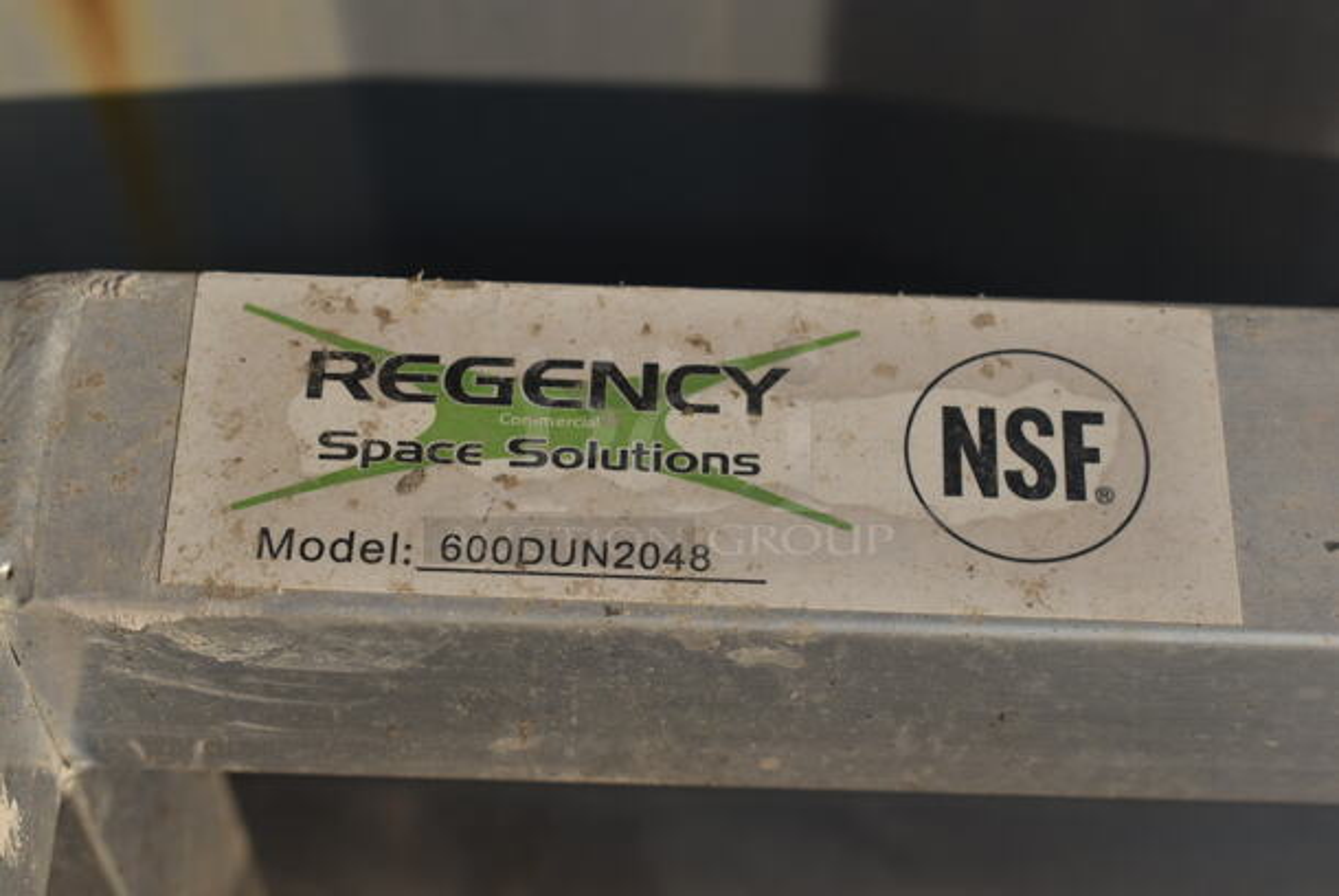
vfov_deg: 19.0
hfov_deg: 28.0
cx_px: 670
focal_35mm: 72
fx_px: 2680
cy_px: 448
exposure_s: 1/400
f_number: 8
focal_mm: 48
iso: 100
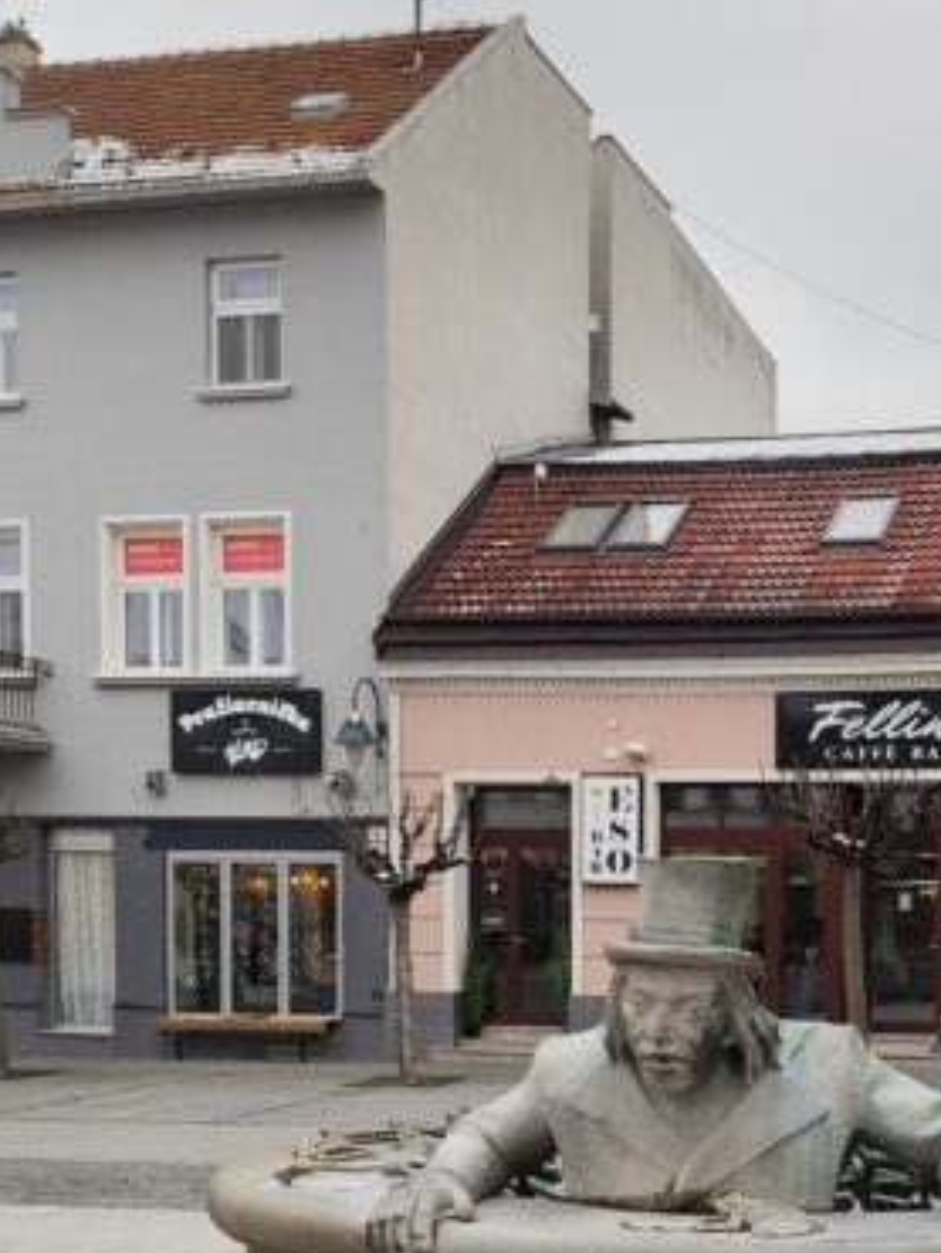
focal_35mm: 56
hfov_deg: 25.5
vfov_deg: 33.2
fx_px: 2027
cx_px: 812
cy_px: 1038
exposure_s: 1/260
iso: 50
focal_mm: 6.19
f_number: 1.65
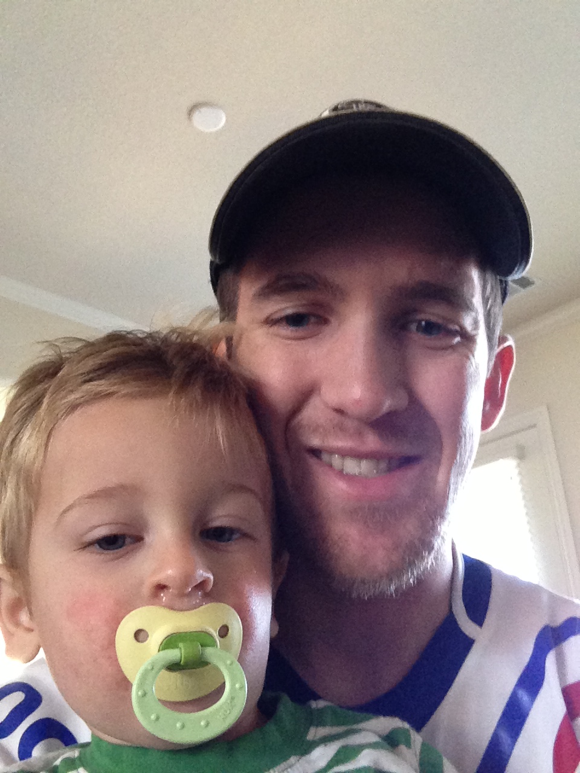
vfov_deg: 52.6
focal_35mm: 35
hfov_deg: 40.7
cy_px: 386
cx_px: 290
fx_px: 782
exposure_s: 1/24
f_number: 2.4
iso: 250
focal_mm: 2.18
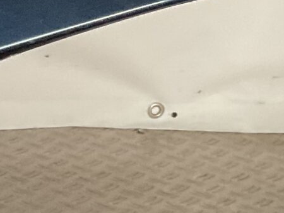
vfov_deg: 8.8
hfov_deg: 10.3
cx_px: -418
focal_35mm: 165
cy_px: 308
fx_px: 1353
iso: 160
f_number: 1.8
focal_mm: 3
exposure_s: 1/50
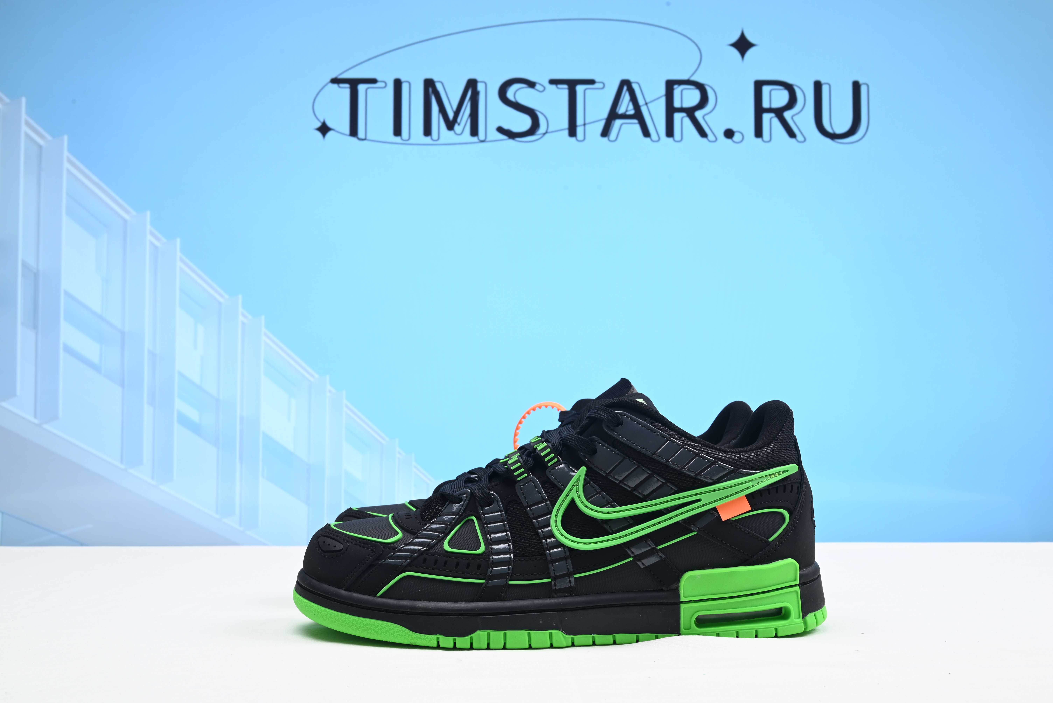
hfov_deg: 49.5
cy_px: 352
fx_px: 1141
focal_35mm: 39
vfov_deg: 34.2
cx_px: 526
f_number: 16
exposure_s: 1/2
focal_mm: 39
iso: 100
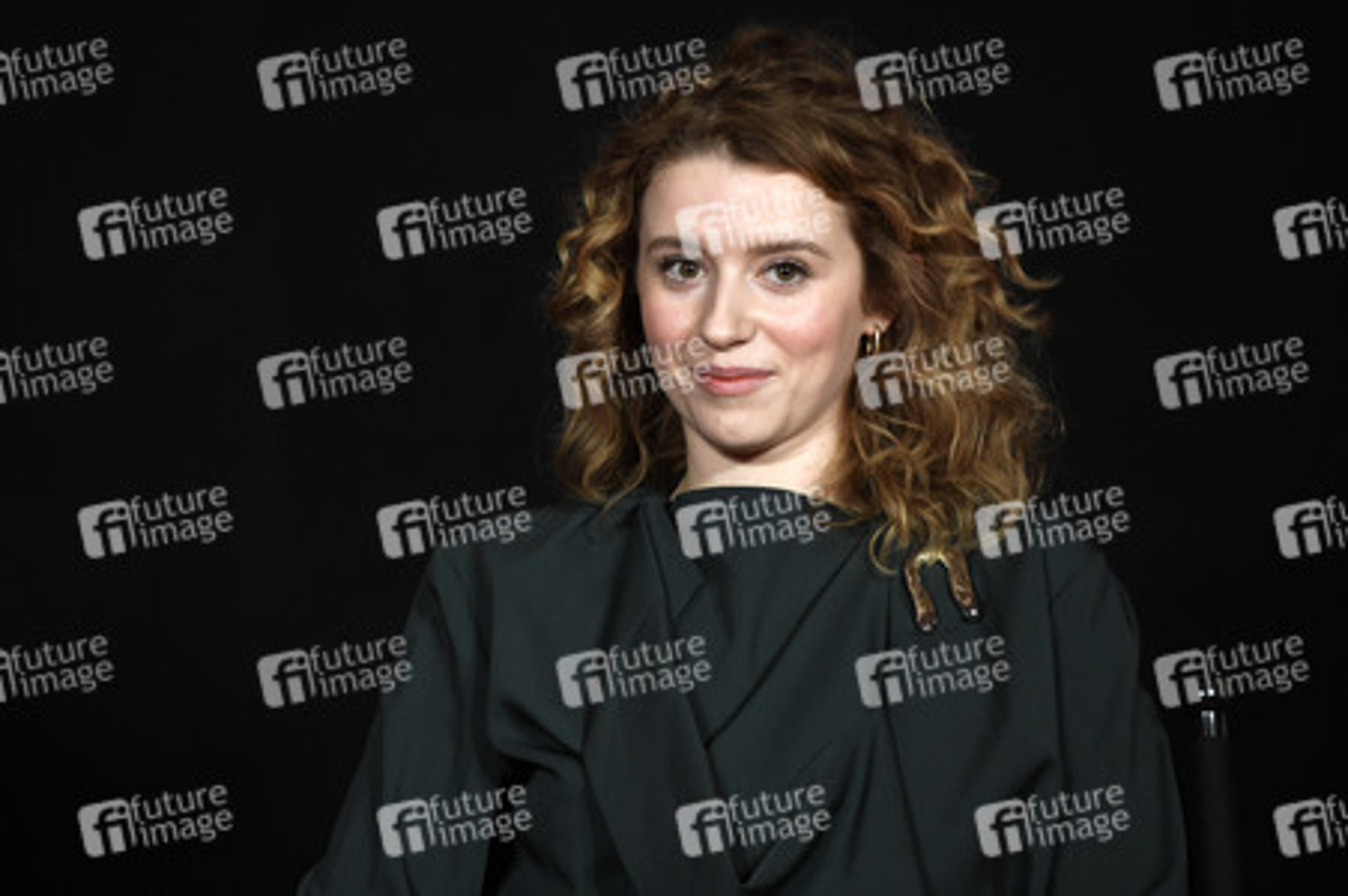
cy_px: 448
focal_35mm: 200
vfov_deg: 6.9
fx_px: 7483
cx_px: 674
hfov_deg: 10.3
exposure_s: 1/200
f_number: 4
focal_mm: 200
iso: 2500
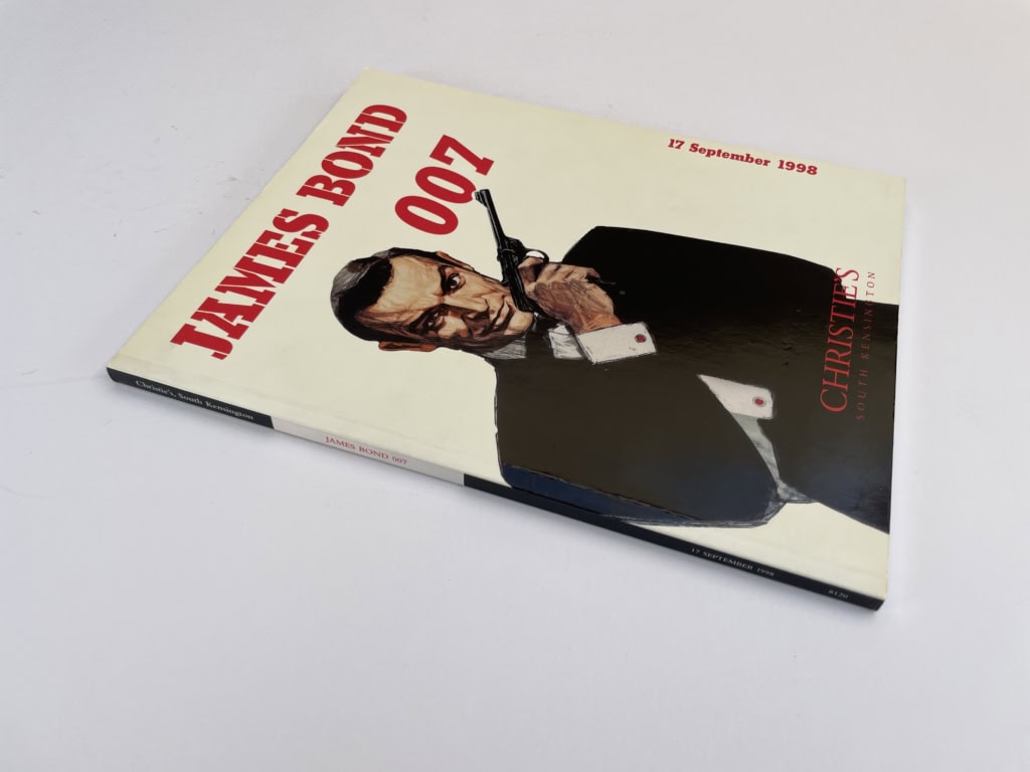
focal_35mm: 26
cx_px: 515
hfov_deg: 67.3
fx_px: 774
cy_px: 386
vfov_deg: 53.1
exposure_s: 1/384
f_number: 1.6
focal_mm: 4.2
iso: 32
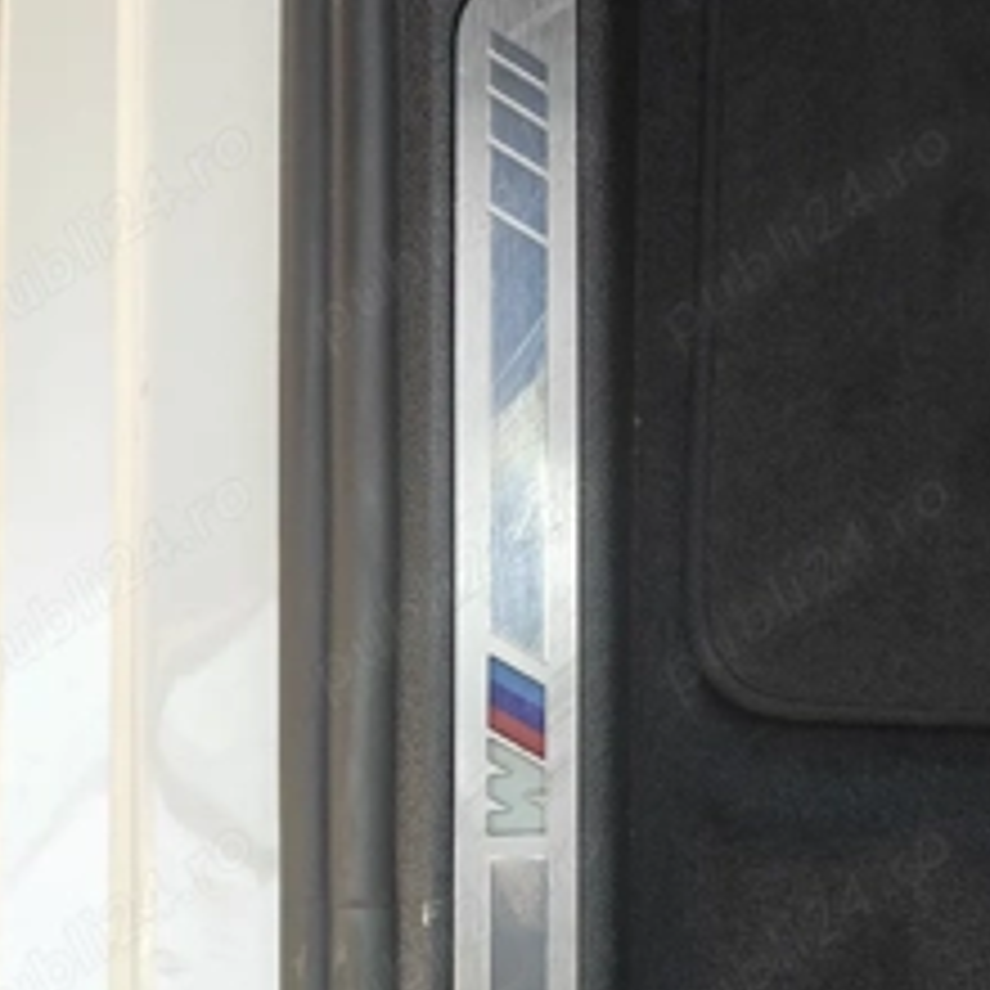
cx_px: 544
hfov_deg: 44.9
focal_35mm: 37
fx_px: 1197
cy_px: 639
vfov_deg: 44.4
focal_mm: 6.06
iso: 200
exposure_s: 1/286
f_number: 1.6
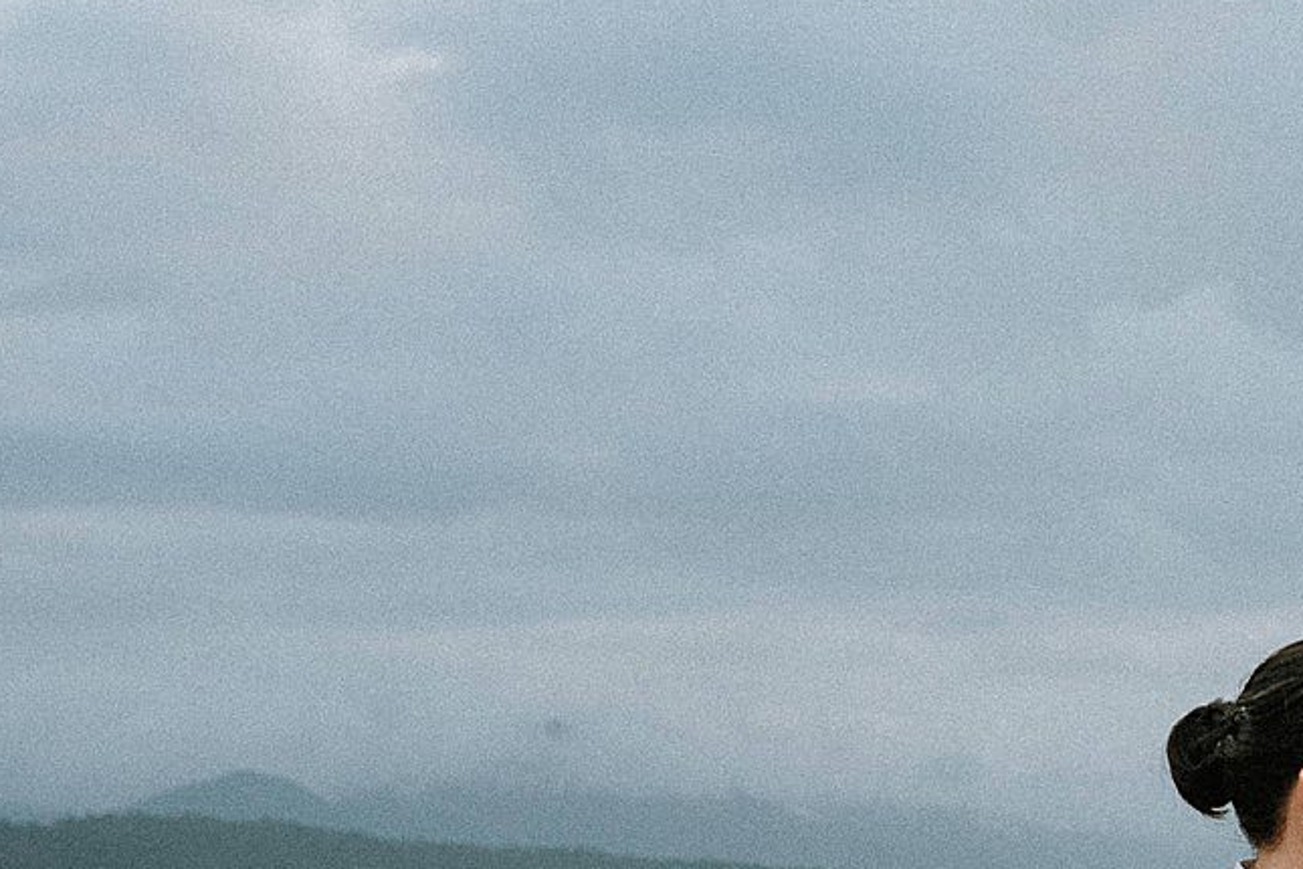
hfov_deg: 19.8
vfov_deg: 14.0
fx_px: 3366
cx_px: 1772
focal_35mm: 93
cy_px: 1212
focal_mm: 24
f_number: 2.8
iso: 400
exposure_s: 1/320
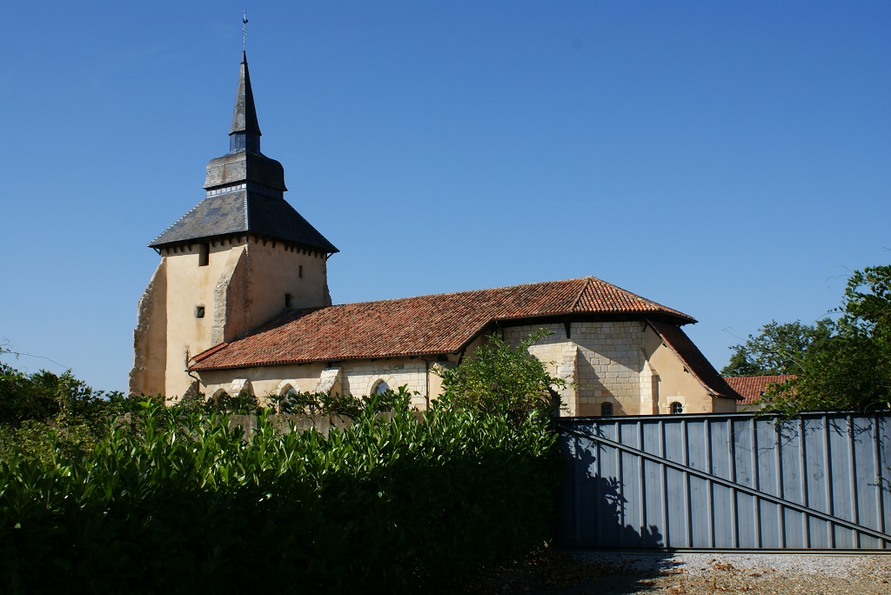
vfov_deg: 34.3
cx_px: 446
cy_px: 298
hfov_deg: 49.5
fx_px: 966
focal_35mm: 39
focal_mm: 26
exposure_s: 1/160
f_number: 11
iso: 100
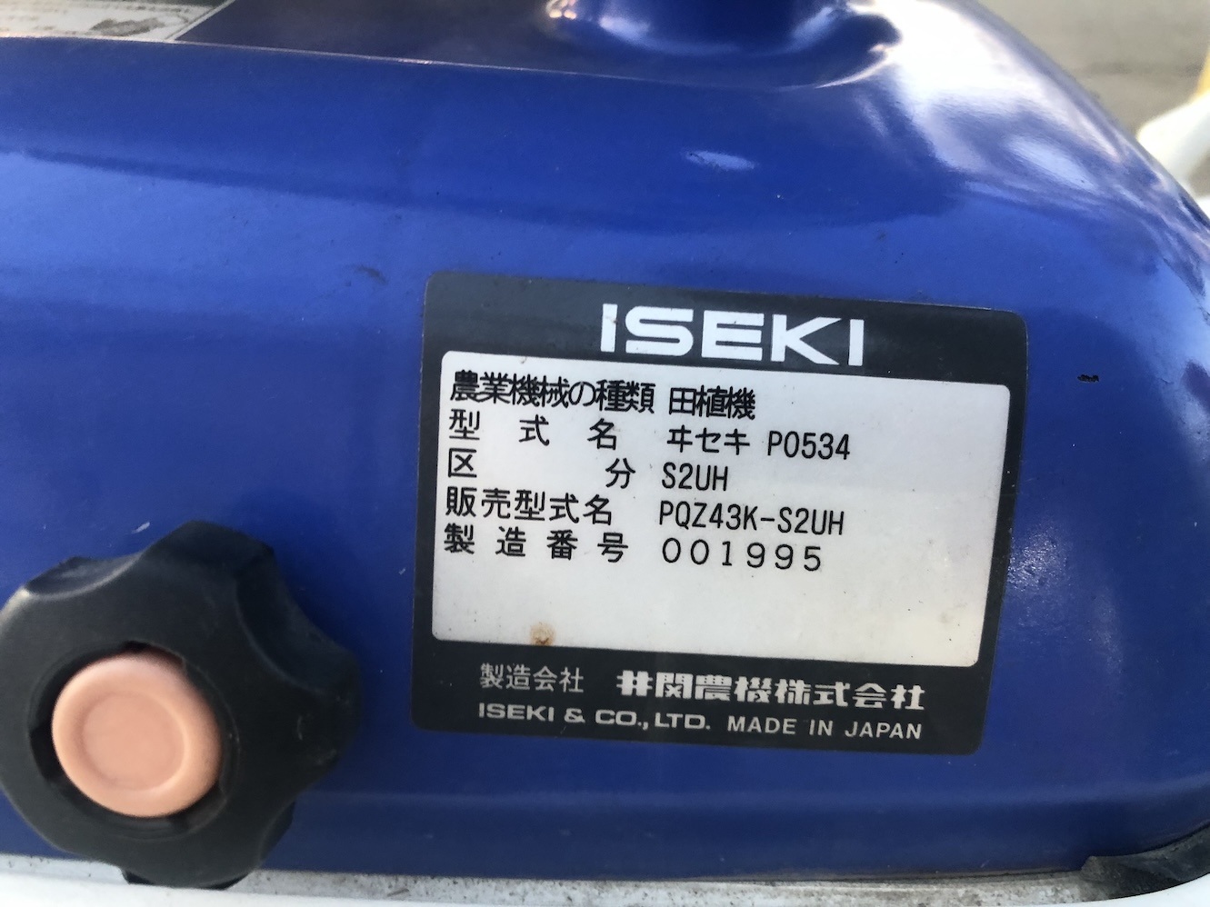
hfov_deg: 63.4
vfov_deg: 49.7
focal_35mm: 28
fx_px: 979
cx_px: 605
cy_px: 454
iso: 50
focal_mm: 4
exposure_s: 1/15
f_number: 1.8
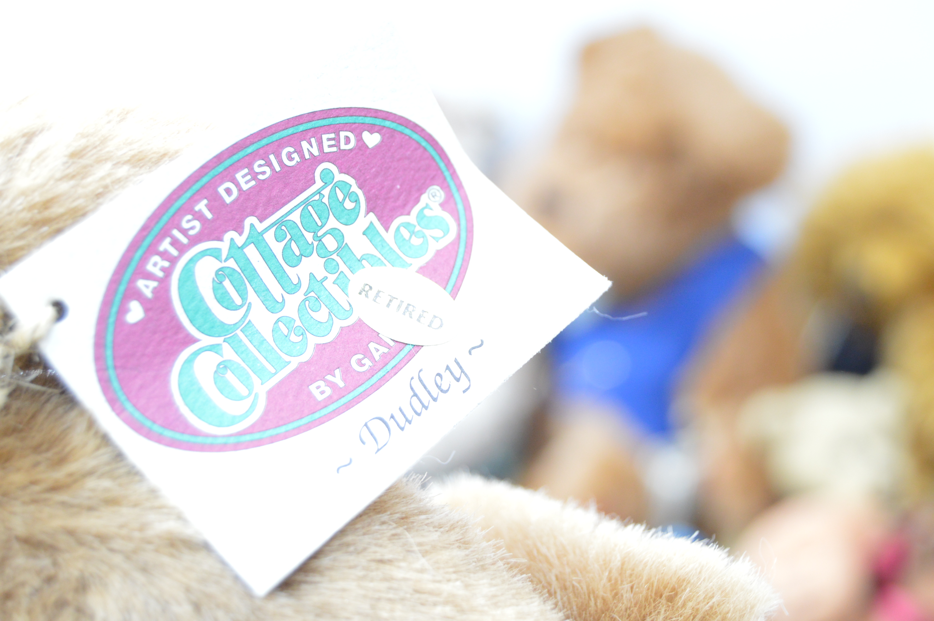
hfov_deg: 29.3
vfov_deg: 19.7
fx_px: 1789
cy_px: 310
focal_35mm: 69
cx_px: 467
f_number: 5.3
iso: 1600
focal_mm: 46
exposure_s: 1/60
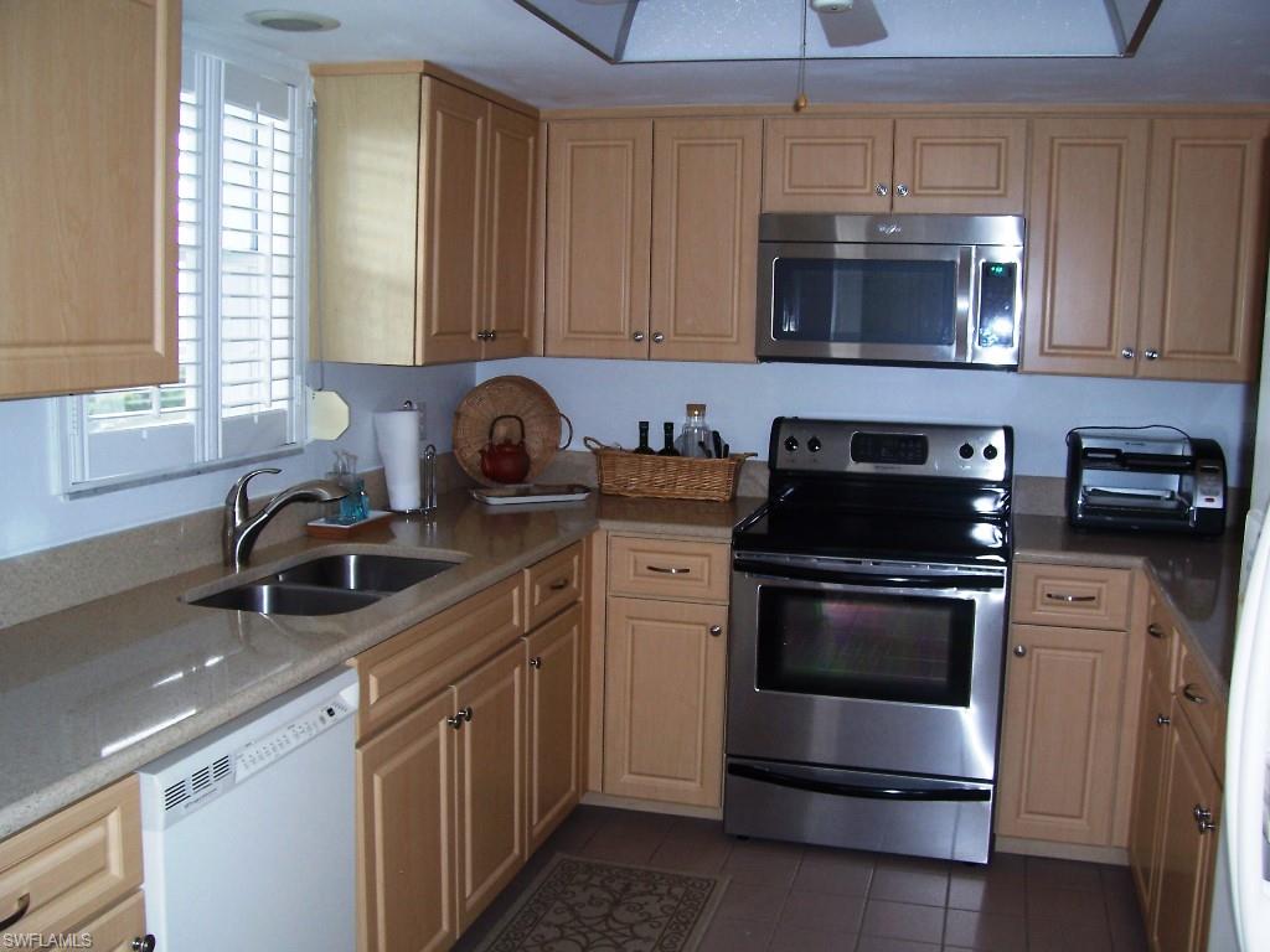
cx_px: 635
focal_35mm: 34
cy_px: 476
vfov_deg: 41.8
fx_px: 1247
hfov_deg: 54.0
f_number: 2.7
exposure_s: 1/60
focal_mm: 5.6
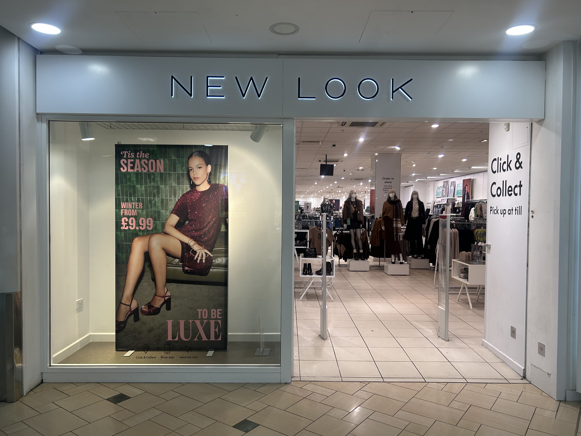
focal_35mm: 26
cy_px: 218
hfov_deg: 67.3
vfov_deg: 53.1
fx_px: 436
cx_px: 290
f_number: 1.5
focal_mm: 5.7
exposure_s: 1/100
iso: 50
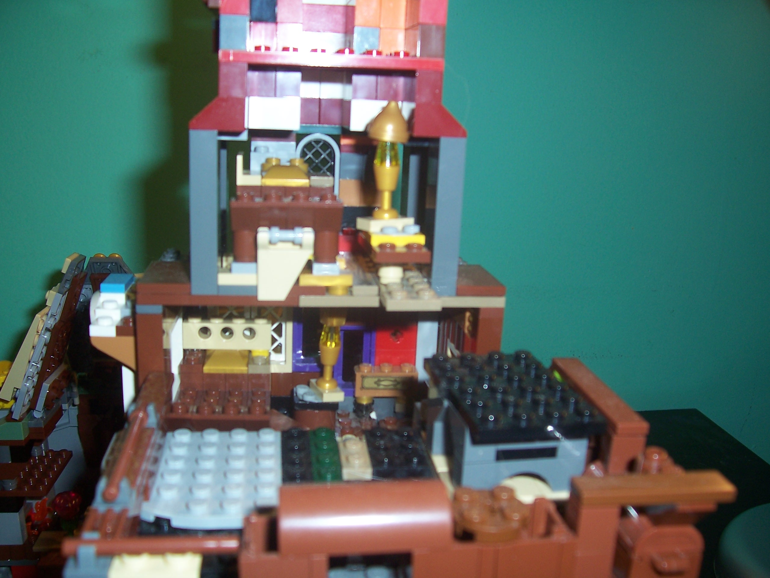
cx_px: 385
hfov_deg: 54.0
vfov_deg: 41.8
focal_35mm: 34
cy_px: 289
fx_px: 756
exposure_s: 1/60
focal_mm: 5.6
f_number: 2.7
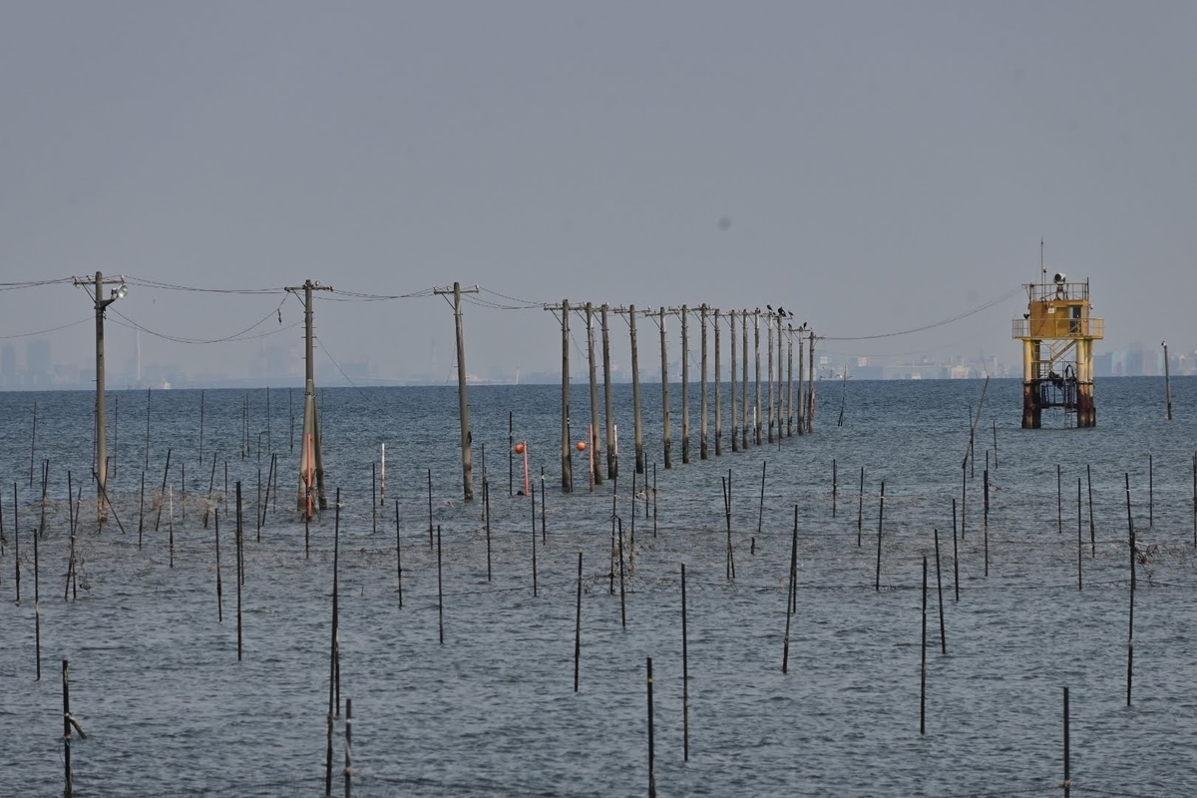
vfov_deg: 3.7
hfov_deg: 5.5
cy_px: 399
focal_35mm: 375
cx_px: 598
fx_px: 12468
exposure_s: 1/800
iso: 100
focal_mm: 250
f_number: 11
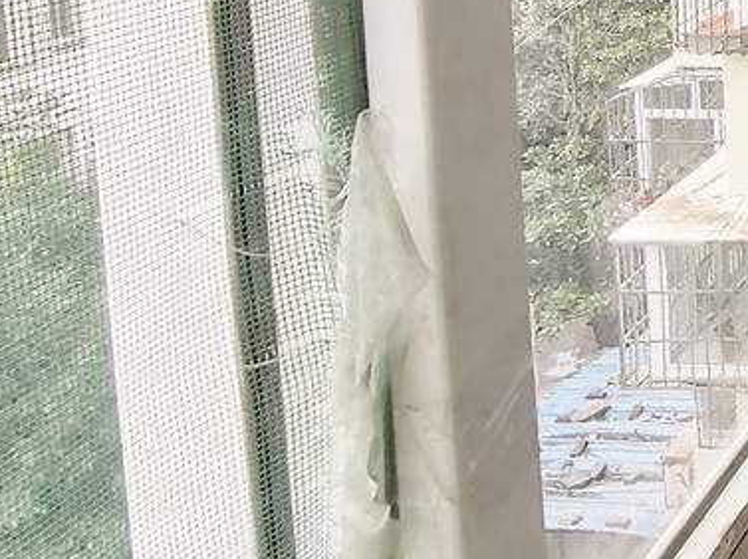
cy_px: -224
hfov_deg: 19.8
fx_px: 1403
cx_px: 1415
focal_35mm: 65
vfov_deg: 20.1
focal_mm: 2.26
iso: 64
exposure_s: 1/99.9
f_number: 2.2
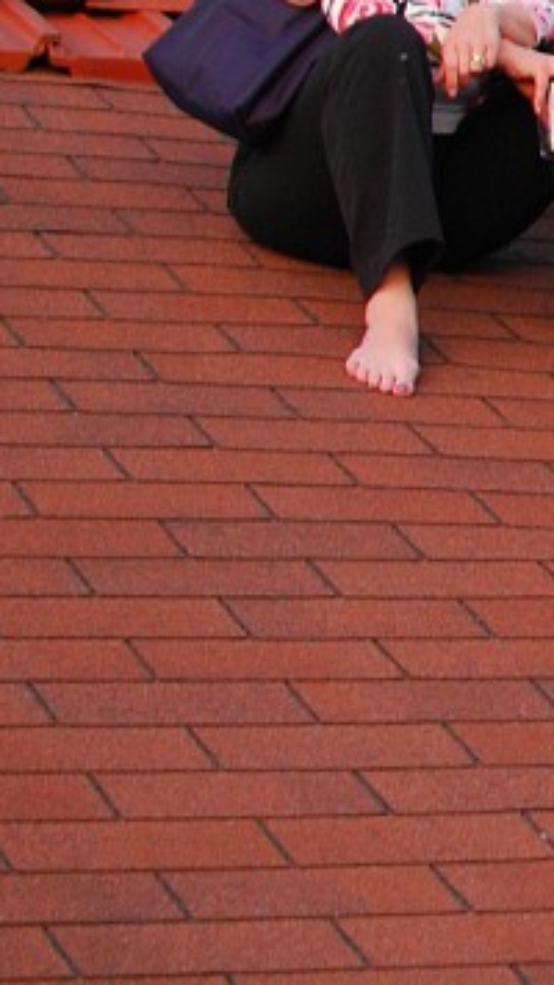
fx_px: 4856
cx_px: 1510
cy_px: 223
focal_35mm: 186
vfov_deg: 11.6
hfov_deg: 6.1
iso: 400
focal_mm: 35
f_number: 3.2
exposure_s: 1/40
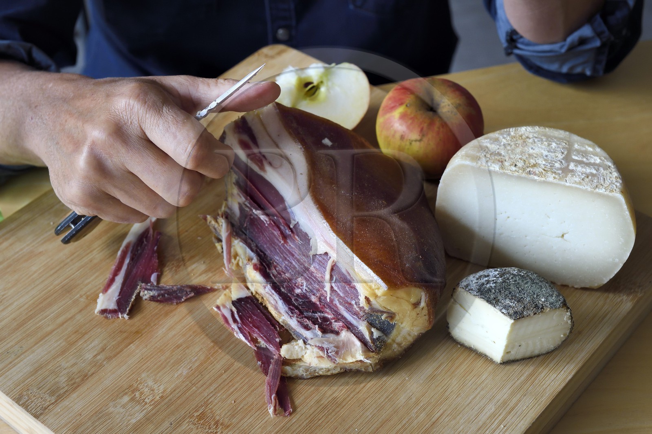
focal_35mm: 62
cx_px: 326
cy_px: 217
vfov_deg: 21.9
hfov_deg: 32.4
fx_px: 1122
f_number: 9
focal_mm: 62
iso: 1600
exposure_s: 1/100
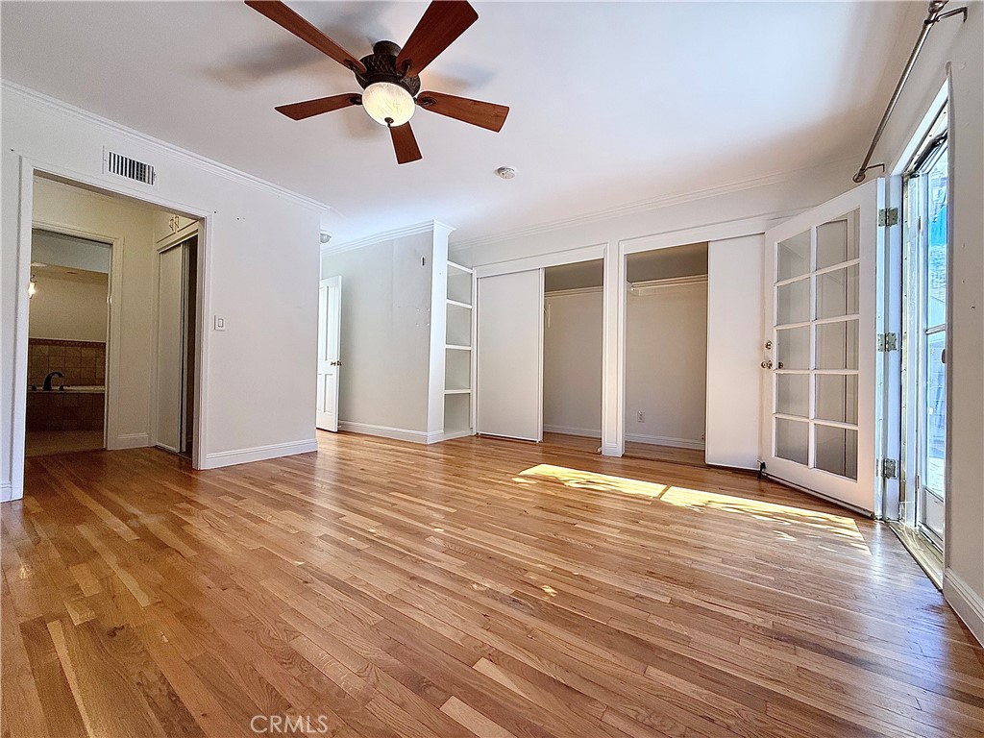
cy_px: 369
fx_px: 398
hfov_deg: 102.1
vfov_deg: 85.7
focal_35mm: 14
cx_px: 492
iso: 100
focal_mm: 2.22
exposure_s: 1/100
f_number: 2.2
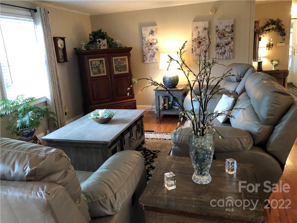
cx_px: 148
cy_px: 112
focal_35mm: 28
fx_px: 240
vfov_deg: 49.7
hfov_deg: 63.4
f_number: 1.8
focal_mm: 3.99
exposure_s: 1/15
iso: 64
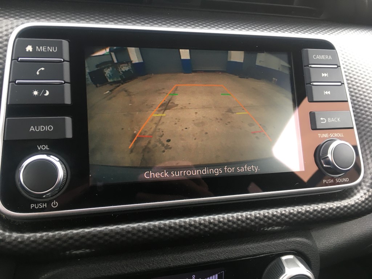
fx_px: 312
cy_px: 140
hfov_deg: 61.7
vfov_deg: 48.2
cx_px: 186
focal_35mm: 29
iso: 25
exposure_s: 1/30
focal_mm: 4.15
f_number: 2.2
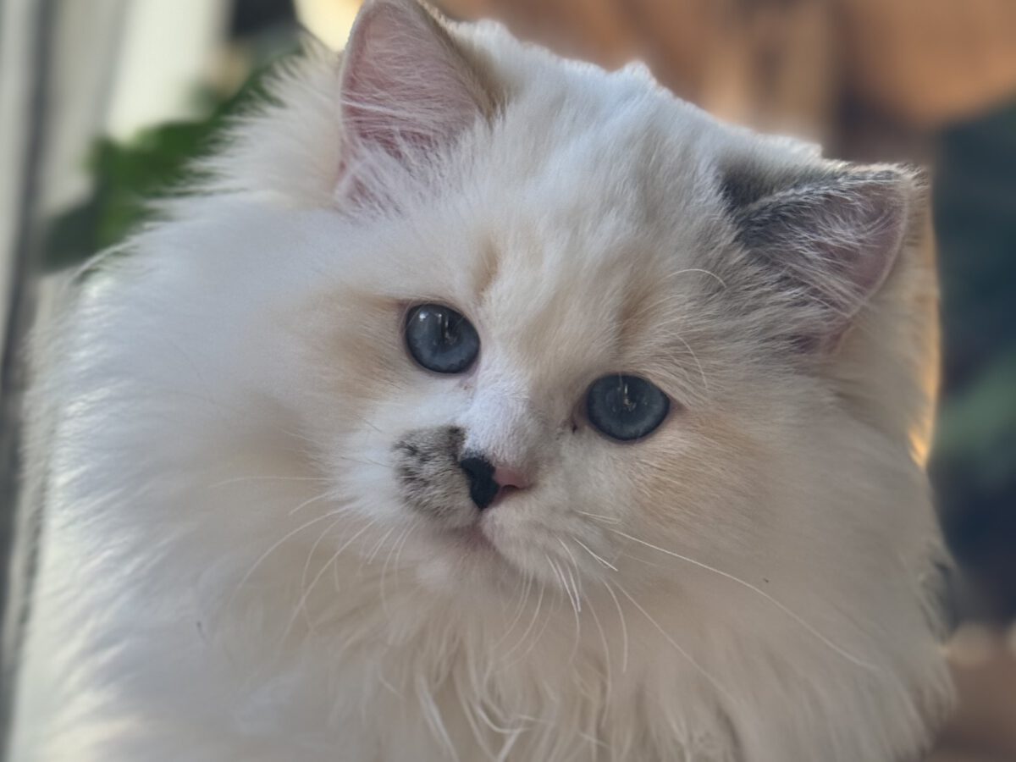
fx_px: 1409
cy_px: 381
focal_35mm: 48
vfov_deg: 30.3
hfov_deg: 39.7
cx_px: 508
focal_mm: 6.76
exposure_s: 1/173
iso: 64
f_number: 1.78
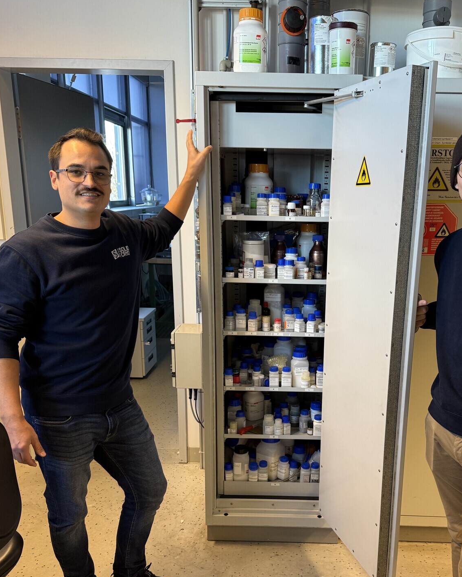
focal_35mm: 33
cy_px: 350
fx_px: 564
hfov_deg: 44.2
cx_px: 289
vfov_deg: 53.8
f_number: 1.78
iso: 160
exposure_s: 1/50
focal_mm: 6.76
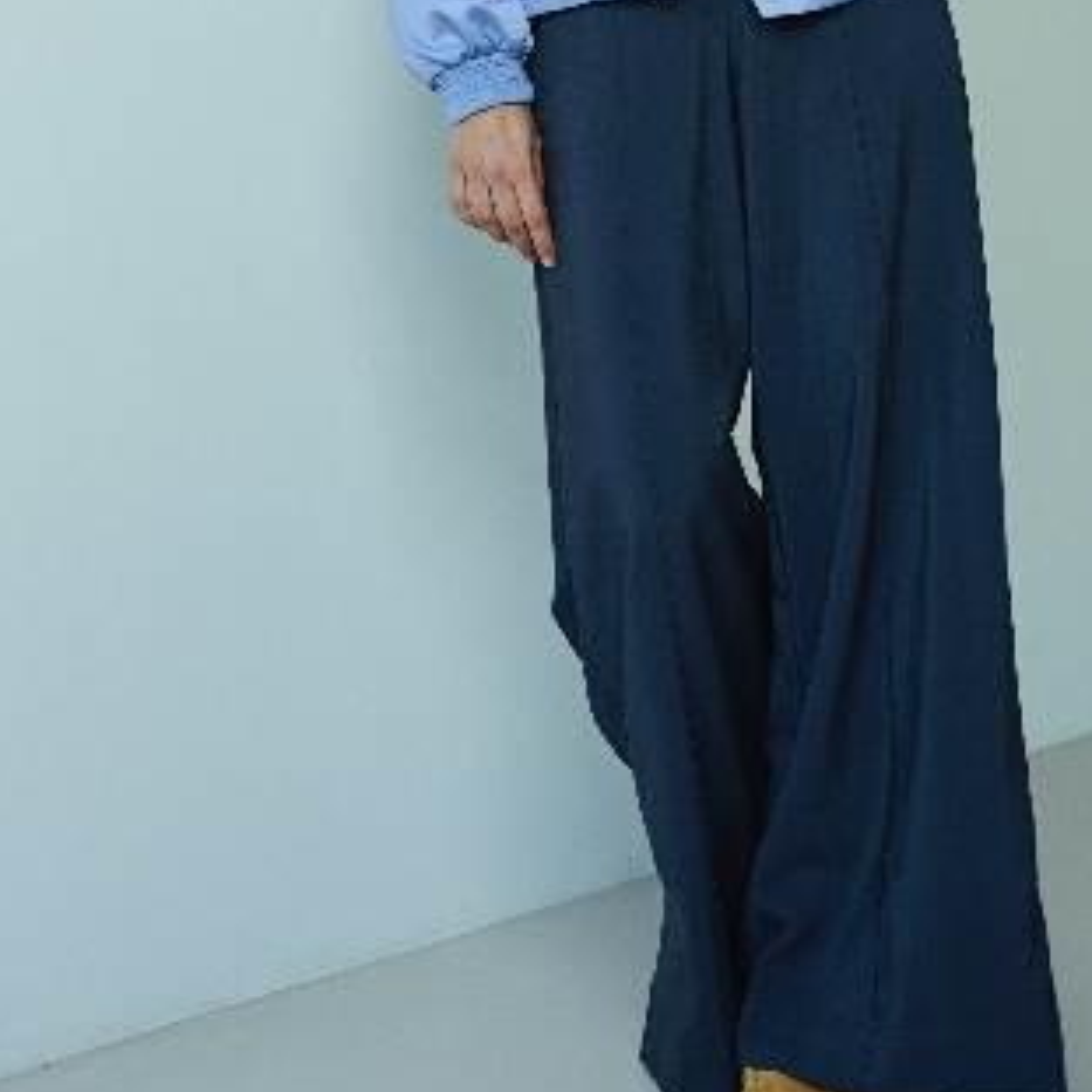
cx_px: 463
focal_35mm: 64
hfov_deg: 26.9
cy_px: 32
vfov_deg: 25.7
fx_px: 2283
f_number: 4
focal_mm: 33.5
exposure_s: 1/160
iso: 500
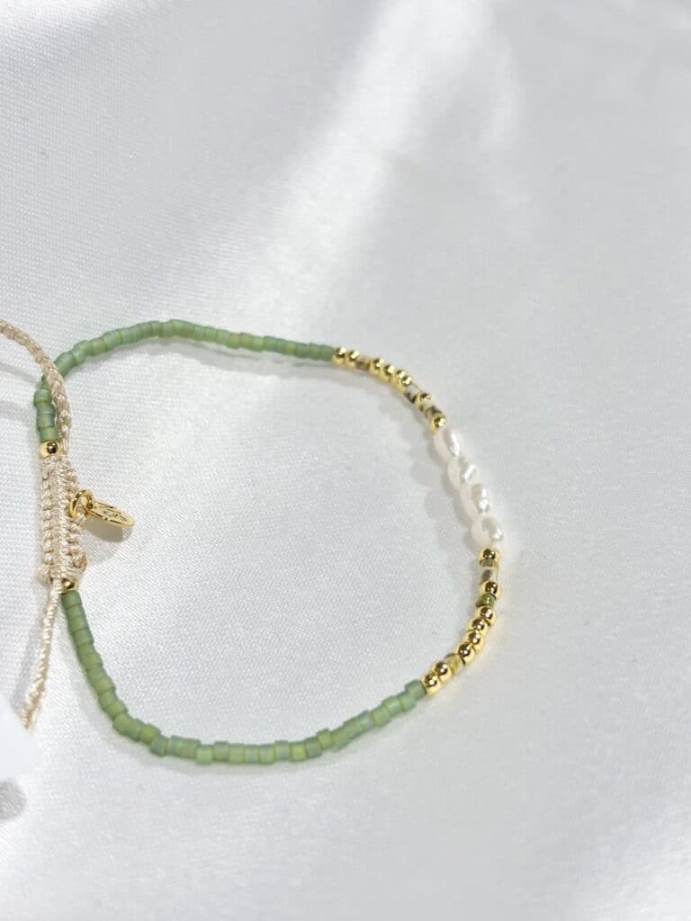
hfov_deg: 28.0
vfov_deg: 36.8
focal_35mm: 52
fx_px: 1384
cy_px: 460
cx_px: 346
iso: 32
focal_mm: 5.96
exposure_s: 1/275
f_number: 1.6
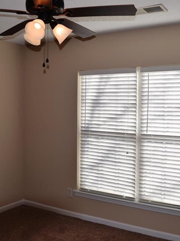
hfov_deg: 36.0
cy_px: 121
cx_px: 87
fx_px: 277
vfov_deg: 46.8
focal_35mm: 40
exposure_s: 1/160
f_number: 6.3
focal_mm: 18
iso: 100
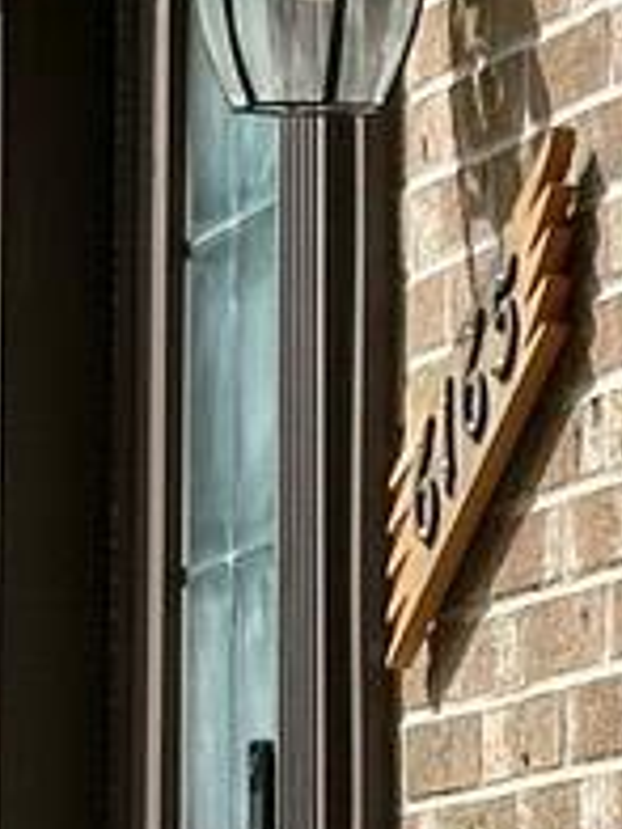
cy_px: 1159
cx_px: 288
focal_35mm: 376
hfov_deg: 4.0
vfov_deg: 5.2
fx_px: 9008
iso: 64
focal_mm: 6.86
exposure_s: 1/3876
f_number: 1.78
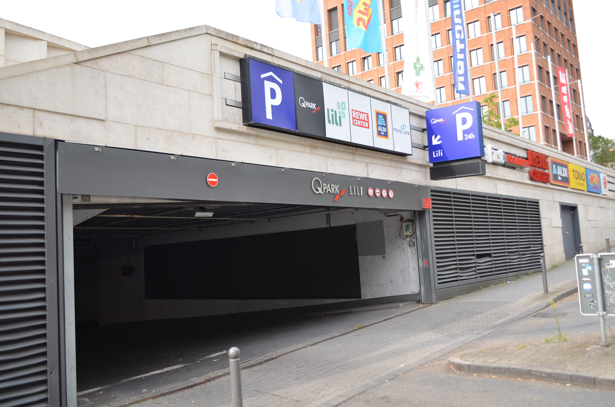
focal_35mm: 33
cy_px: 204
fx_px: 563
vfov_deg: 39.8
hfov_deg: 57.3
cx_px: 308
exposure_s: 1/200
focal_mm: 22
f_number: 4
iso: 125
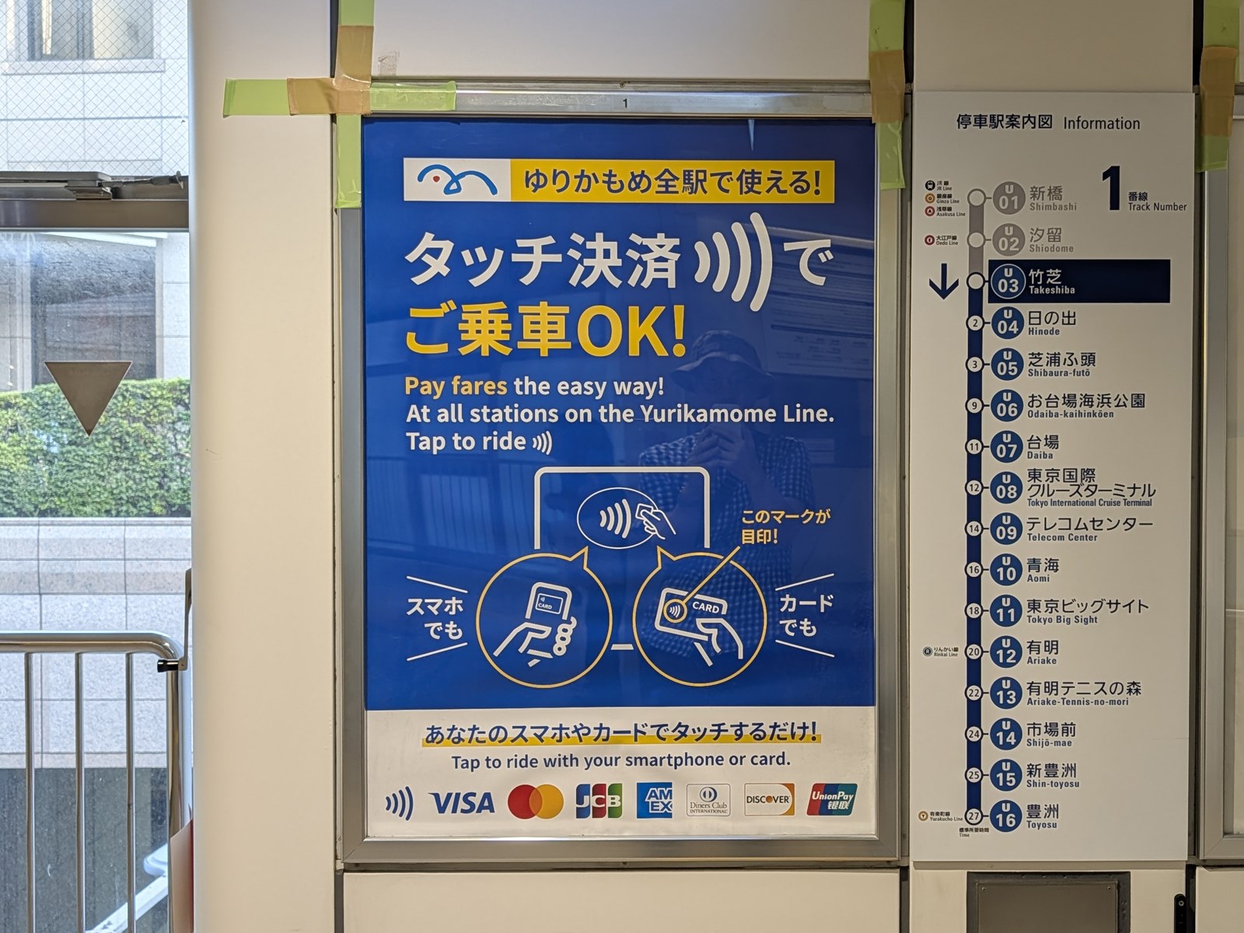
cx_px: 622
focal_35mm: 24
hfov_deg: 71.6
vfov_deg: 56.8
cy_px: 466
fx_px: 862
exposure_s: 1/72.5
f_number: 1.68
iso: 36
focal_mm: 6.9
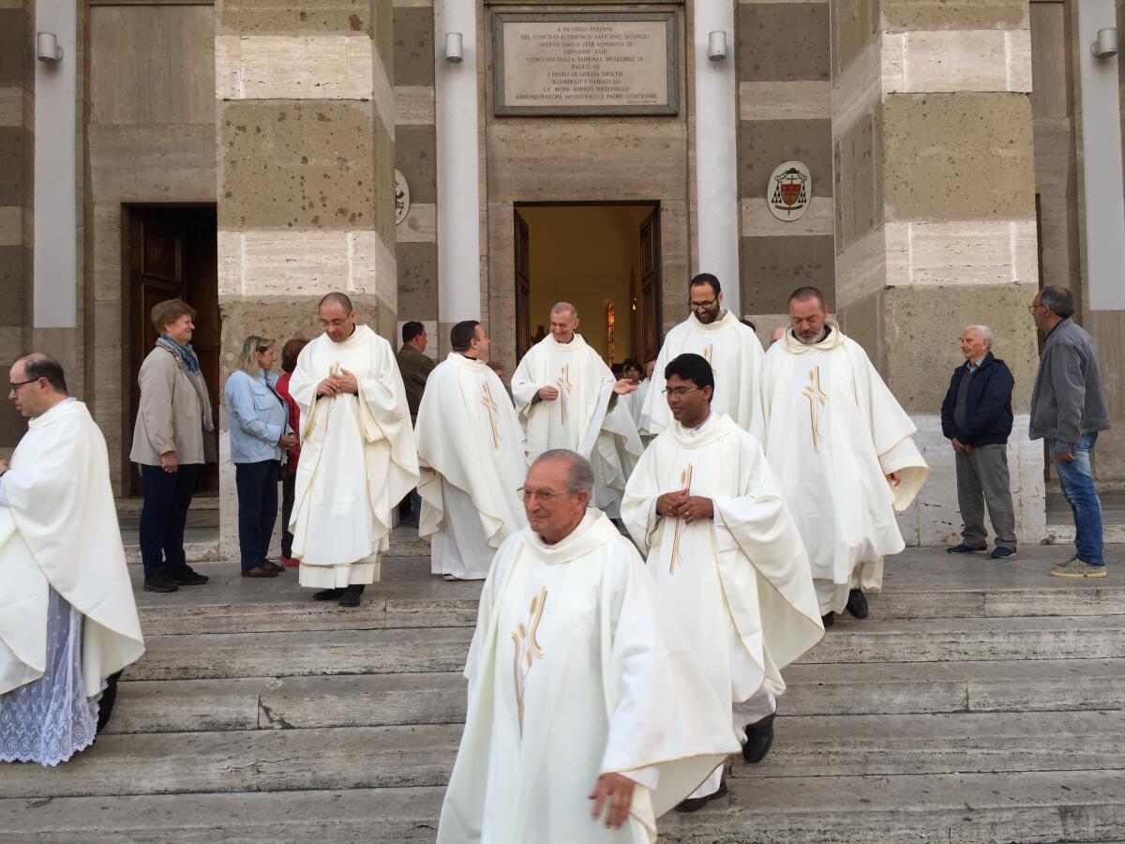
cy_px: 422
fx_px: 942
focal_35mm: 29
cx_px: 562
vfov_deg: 48.2
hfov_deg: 61.7
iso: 32
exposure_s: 1/100
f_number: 2.2
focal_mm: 4.15
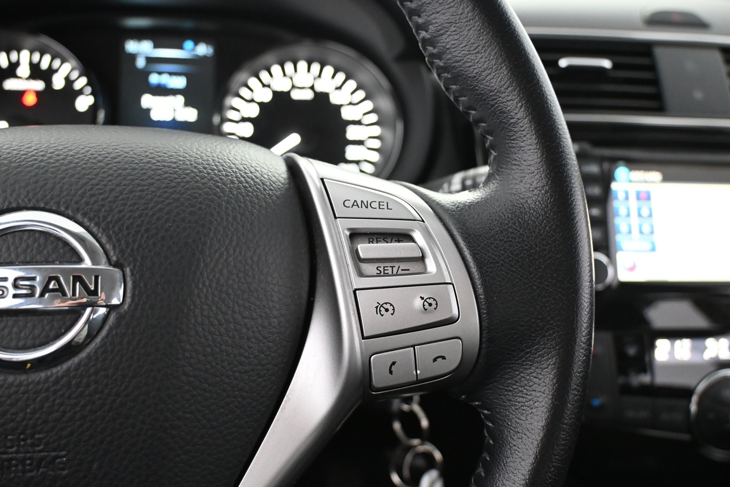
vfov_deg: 39.1
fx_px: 684
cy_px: 244
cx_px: 365
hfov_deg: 56.1
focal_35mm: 34
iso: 4500
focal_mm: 22.5
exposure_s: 1/40
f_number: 4
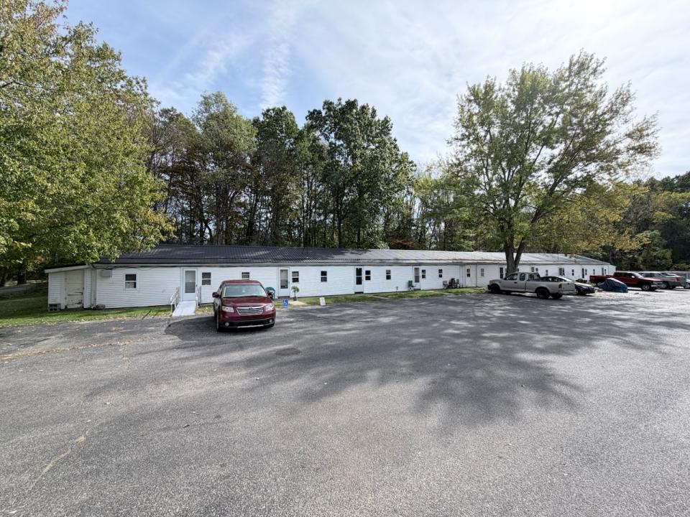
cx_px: 345
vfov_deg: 85.7
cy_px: 258
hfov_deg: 102.1
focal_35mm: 14
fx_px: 279
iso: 32
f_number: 2.2
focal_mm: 2.22
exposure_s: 1/789
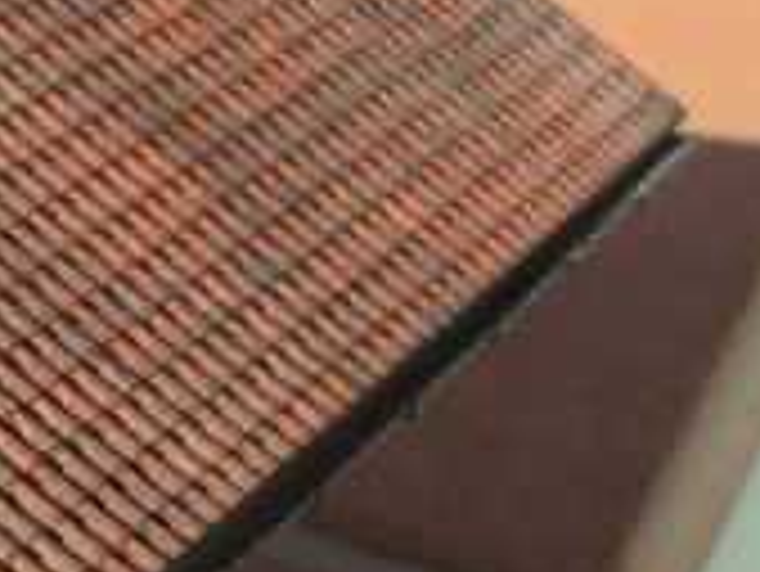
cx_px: -872
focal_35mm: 128
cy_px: 432
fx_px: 2812
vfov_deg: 11.6
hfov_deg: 12.9
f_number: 3.5
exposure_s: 1/500
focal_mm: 4.9
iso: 80
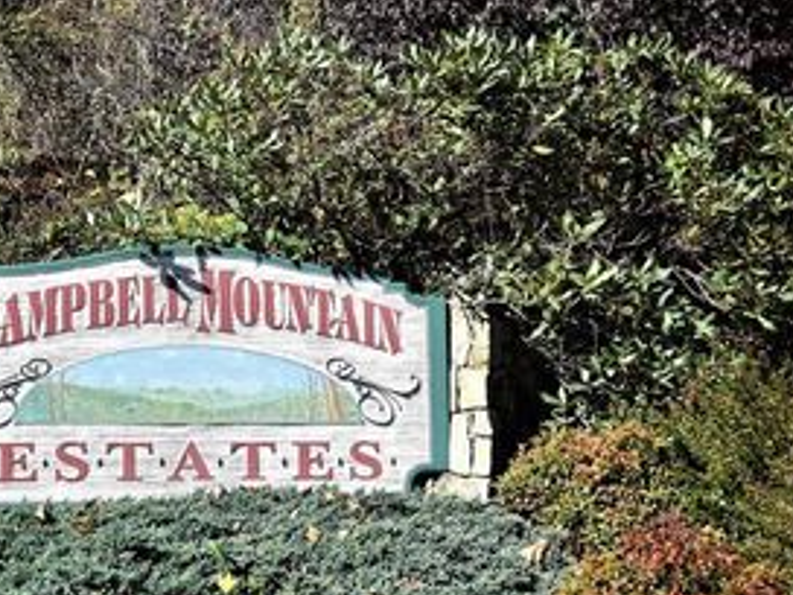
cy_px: 375
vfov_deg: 27.4
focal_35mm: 53
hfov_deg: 35.1
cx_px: 169
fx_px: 1214
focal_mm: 20
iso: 280
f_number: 8
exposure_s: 1/250
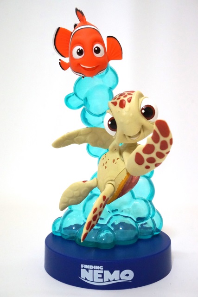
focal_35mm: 45
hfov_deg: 29.9
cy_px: 148
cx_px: 99
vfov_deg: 43.6
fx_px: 371
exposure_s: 1/60
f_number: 11
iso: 3200
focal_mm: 30
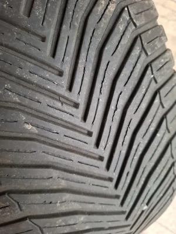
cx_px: 88
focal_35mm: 23
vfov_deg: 73.9
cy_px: 117
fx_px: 156
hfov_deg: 58.9
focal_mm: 5.54
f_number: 1.8
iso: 250
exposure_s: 1/33
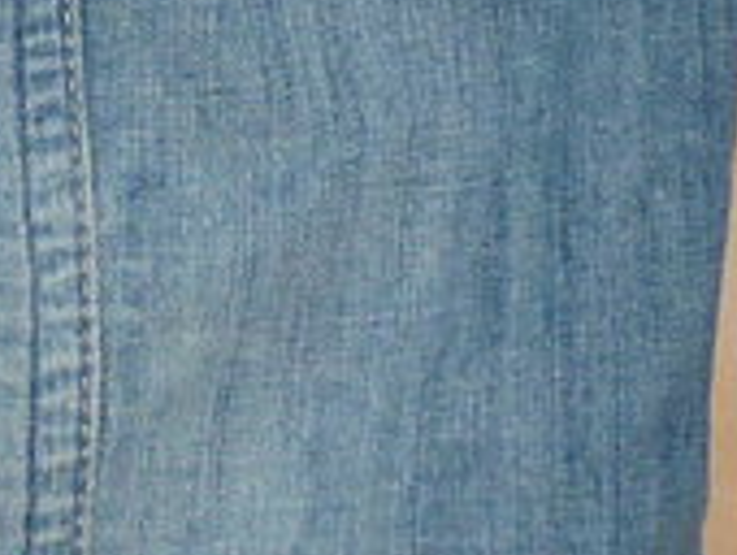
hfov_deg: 6.7
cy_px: -191
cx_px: -913
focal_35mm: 282
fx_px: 6012
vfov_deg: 5.3
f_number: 2.9
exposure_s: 1/30
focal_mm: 5.9
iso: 100
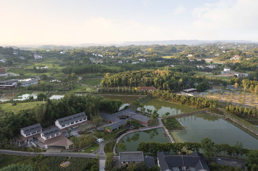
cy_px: 86
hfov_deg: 65.5
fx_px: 201
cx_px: 129
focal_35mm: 28
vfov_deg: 46.4
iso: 100
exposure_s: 1/60
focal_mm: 10.26
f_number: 6.3
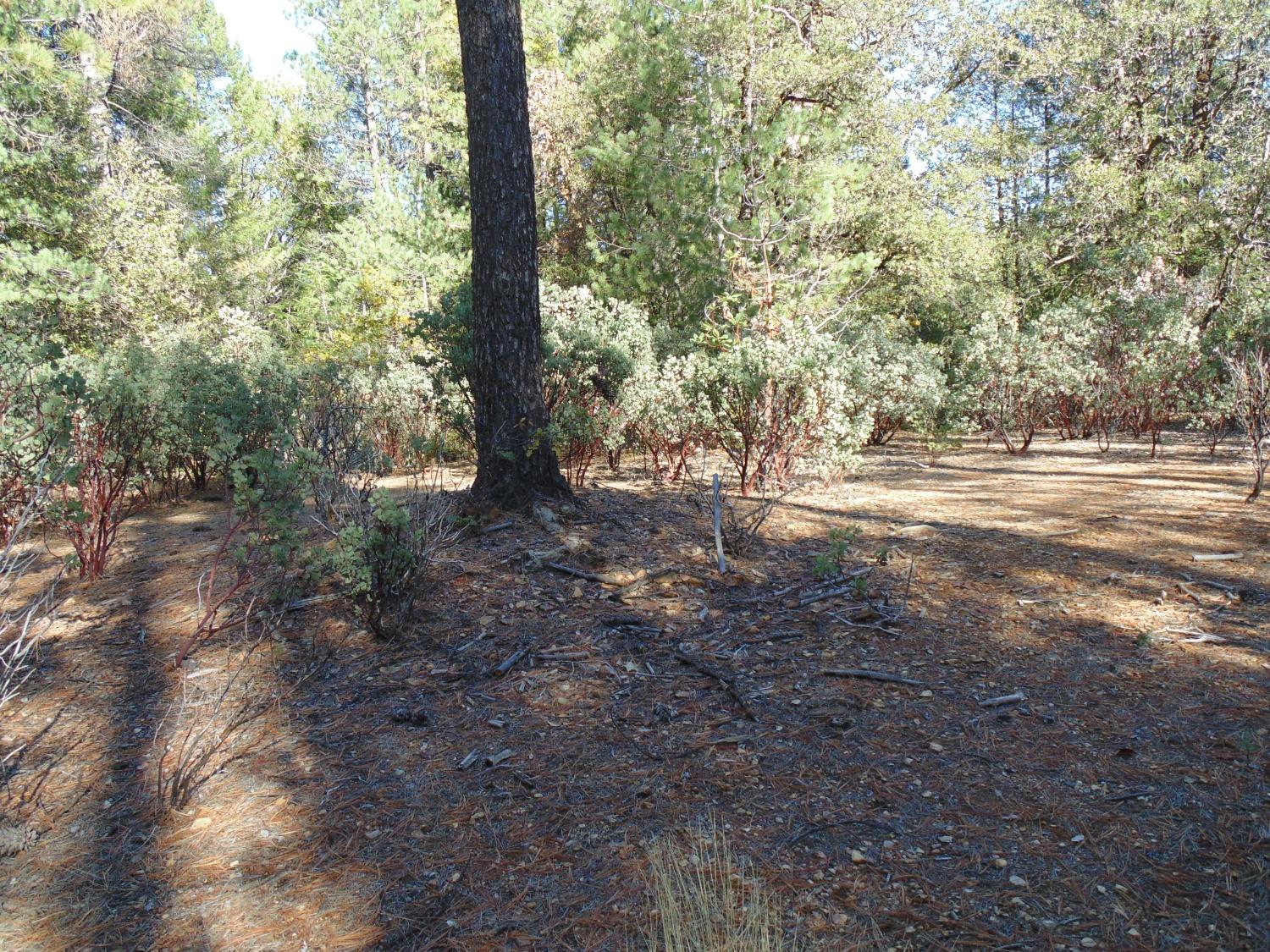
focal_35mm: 27
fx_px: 991
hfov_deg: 65.3
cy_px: 476
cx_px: 635
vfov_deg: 51.4
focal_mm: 4.8
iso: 80
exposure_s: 1/160
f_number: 3.2
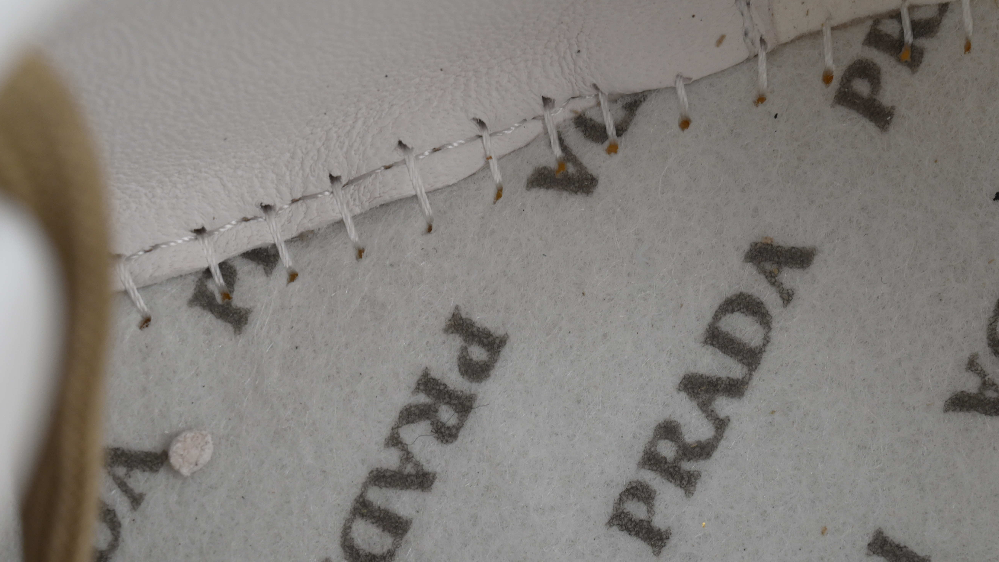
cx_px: 651
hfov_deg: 13.4
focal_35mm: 160
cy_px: 435
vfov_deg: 7.6
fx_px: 4238
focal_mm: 97
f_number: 13
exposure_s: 1/125
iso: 800
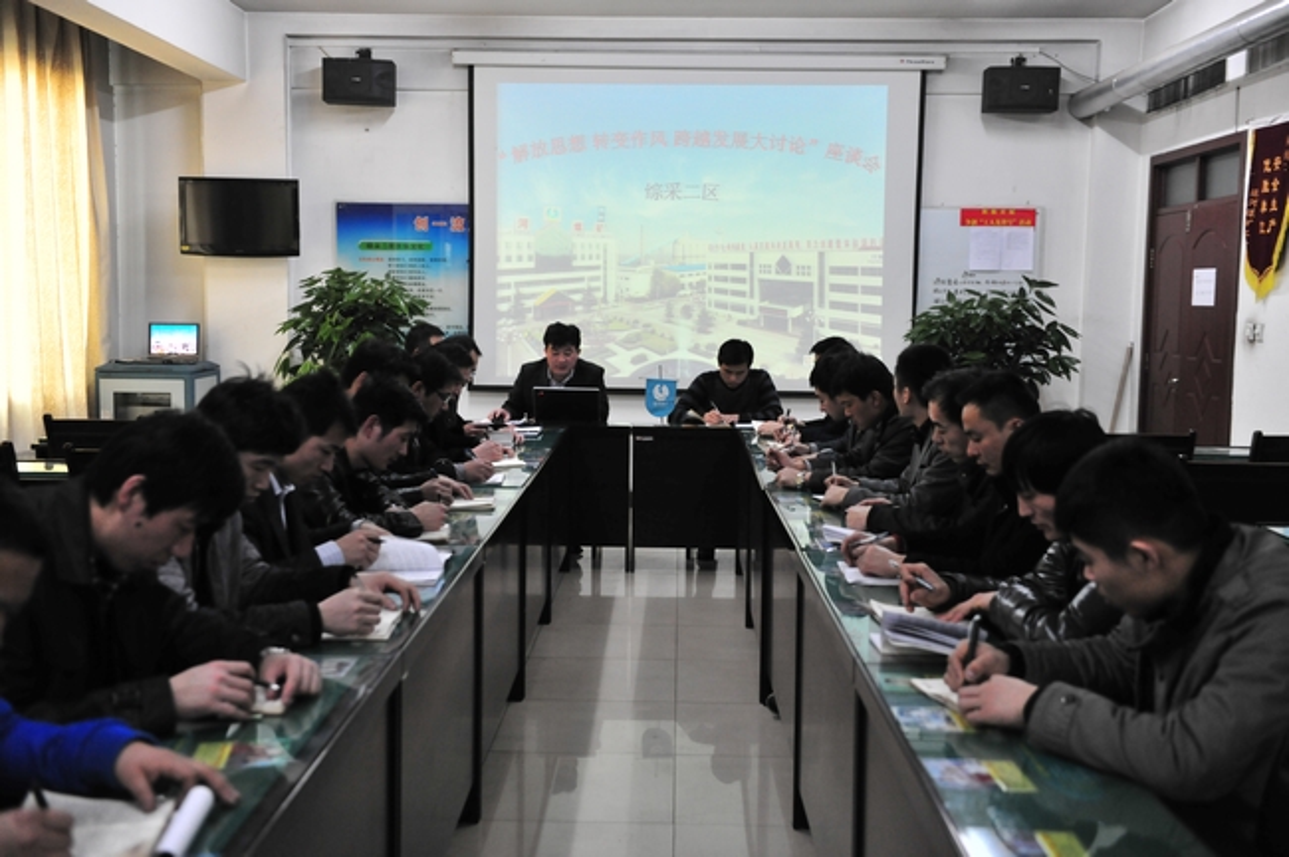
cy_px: 428
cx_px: 644
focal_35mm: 40
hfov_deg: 48.5
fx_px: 1431
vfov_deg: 33.3
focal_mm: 40
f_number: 3.5
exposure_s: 1/50
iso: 1600
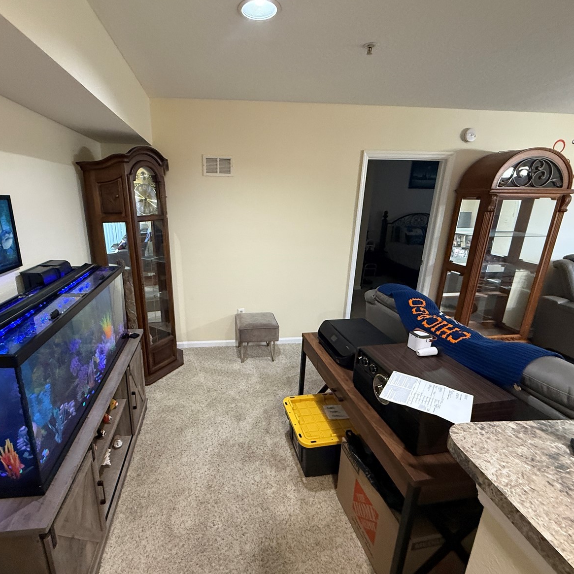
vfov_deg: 84.0
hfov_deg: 83.5
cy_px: 289
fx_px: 319
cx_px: 247
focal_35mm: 17
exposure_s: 1/60
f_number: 2.2
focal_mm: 2.22
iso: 500
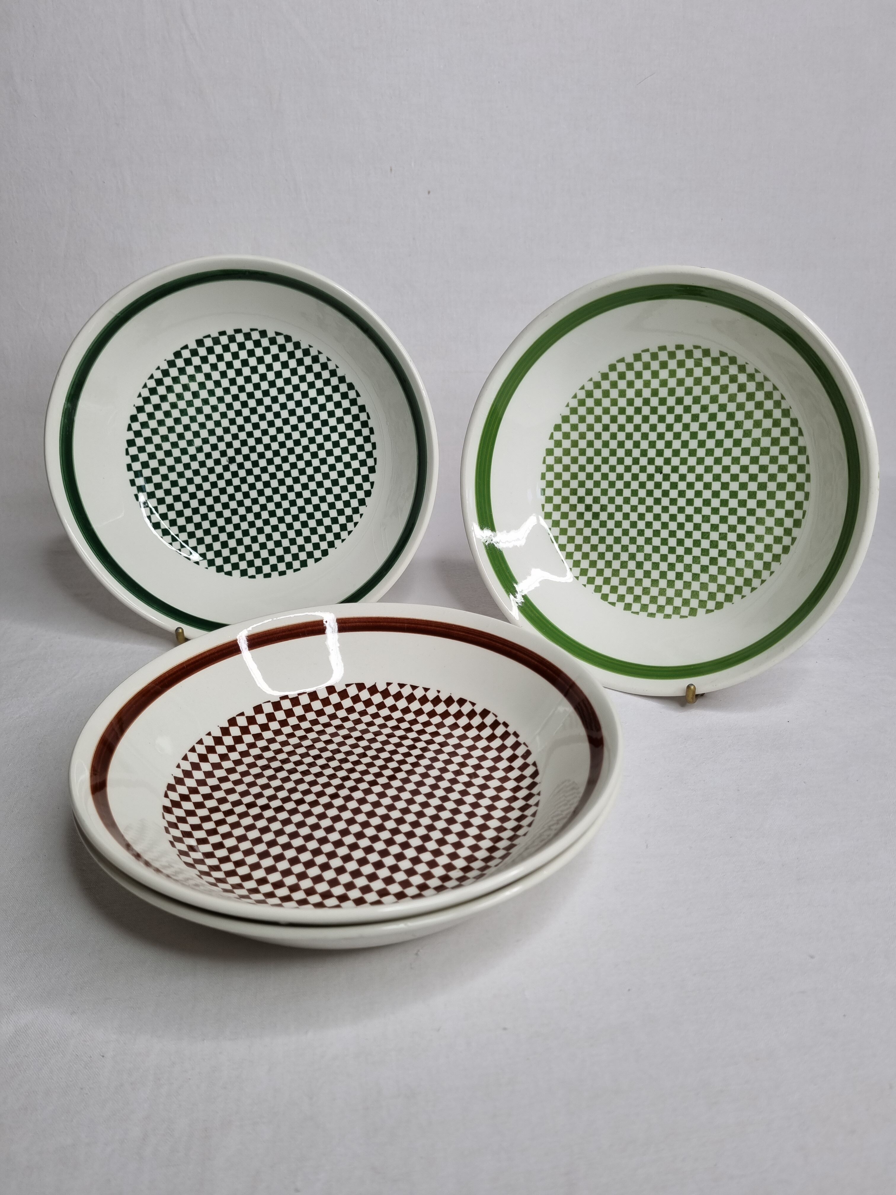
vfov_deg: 67.3
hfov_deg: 53.1
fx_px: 897
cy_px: 598
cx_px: 448
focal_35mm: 26
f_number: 1.8
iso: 50
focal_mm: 5.4
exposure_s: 1/173
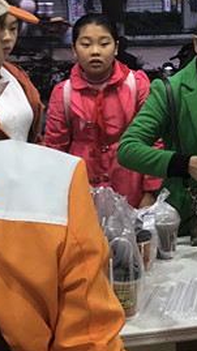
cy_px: 64
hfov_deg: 12.7
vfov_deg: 22.4
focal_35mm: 94
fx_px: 874
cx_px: 192
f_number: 1.8
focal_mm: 3.99
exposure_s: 1/50
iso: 125
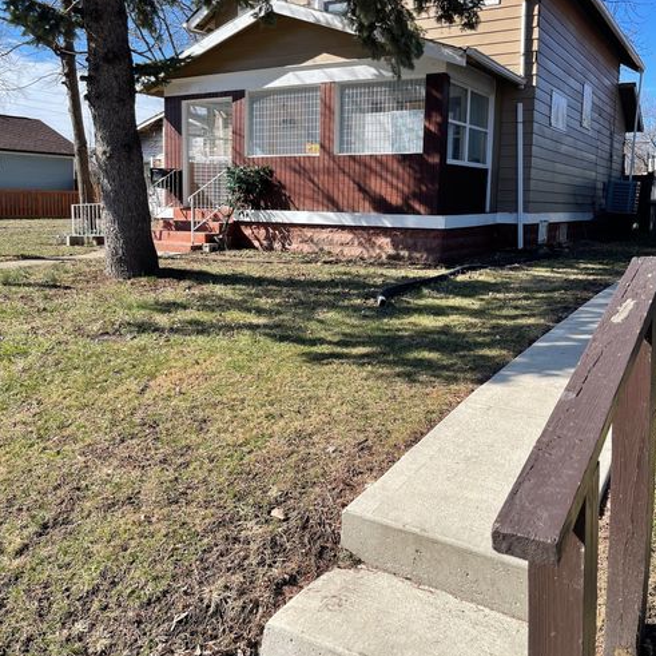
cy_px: 287
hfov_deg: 54.0
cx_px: 333
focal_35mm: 30
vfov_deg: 53.9
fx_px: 643
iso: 32
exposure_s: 1/2488
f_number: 1.6
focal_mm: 5.1
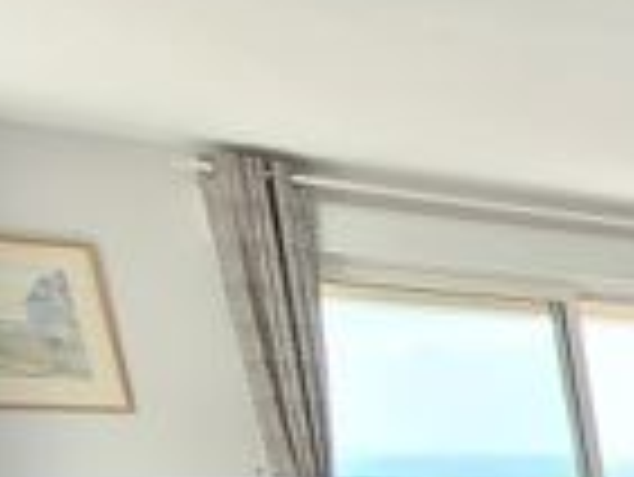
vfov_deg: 18.3
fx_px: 1192
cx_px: 1324
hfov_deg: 17.9
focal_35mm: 65
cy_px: 837
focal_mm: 1.74
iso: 40
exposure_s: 1/104
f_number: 2.2
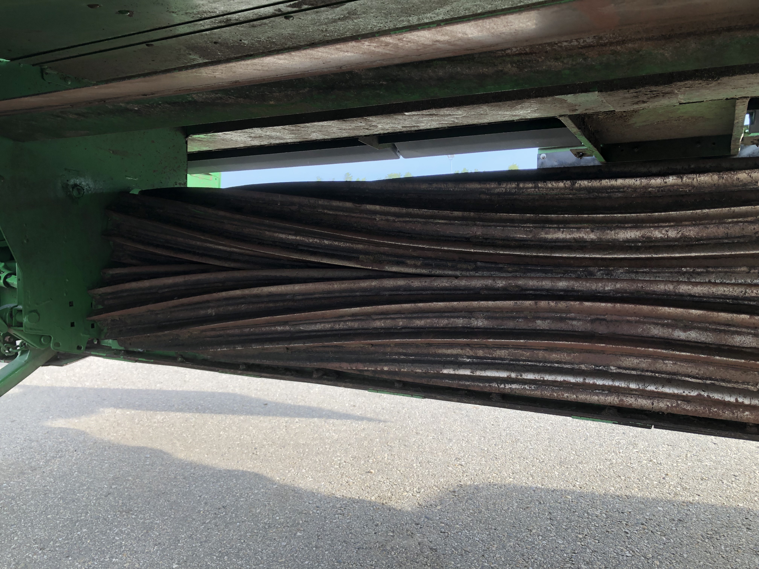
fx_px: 614
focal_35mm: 28
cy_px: 284
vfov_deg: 49.7
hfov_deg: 63.4
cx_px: 380
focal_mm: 3.99
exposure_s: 1/133
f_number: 1.8
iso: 20
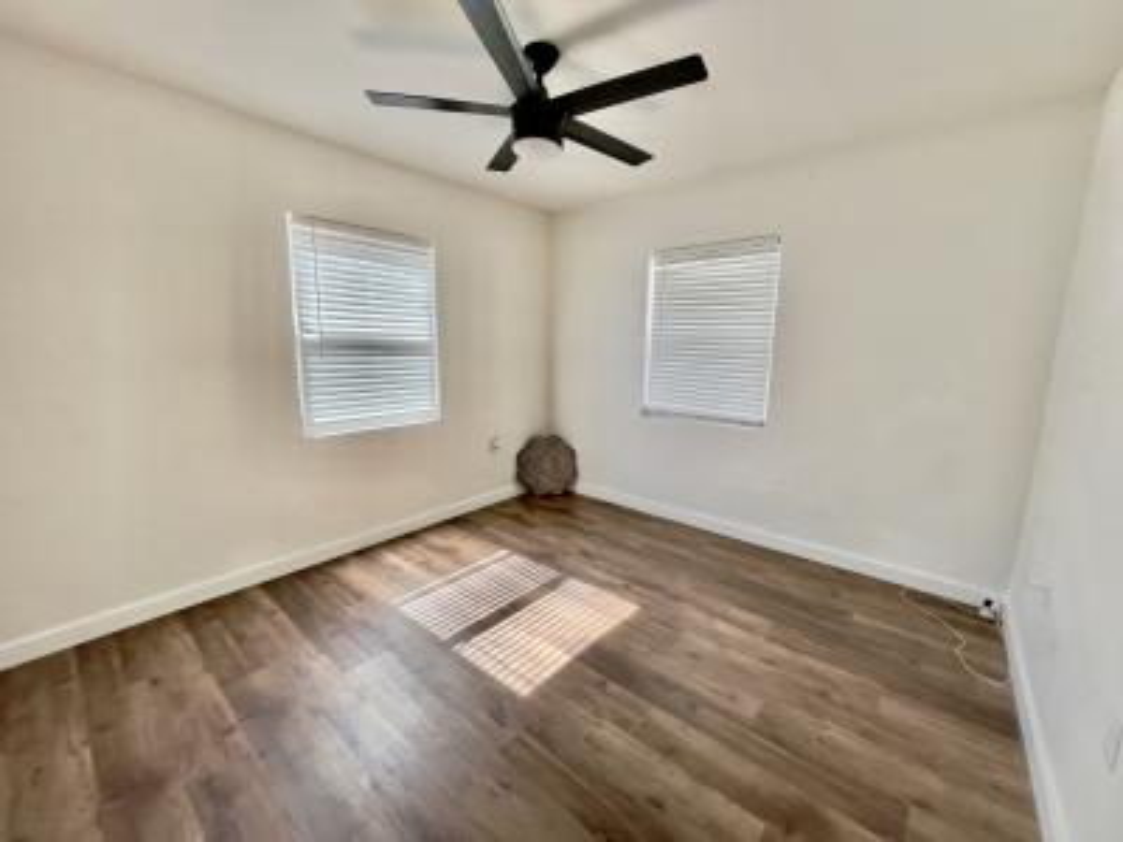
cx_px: 562
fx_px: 422
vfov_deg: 89.9
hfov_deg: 106.2
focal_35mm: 13
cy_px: 421
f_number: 2.4
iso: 50
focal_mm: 1.54
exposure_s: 1/99
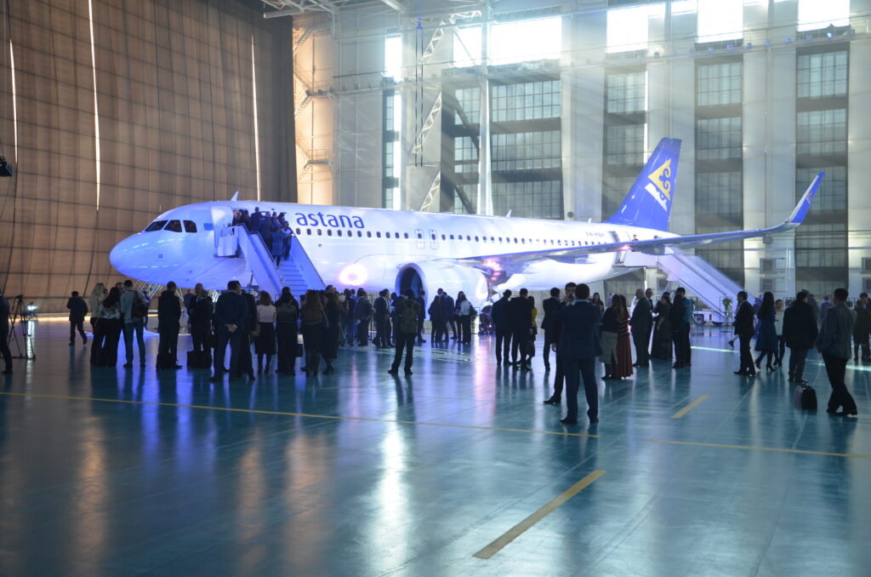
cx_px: 436
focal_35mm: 38
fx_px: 905
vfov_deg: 35.3
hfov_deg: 51.4
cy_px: 288
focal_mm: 25
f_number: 4
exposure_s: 1/60
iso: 450
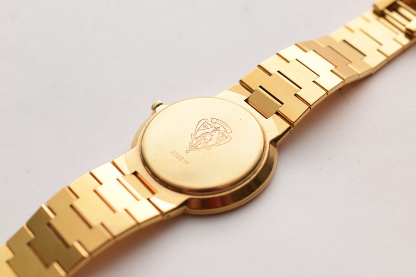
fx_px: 693
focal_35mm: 60
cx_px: 208
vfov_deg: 22.6
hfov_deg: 33.4
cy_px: 138
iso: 100
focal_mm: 40
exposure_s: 1/60
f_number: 6.3
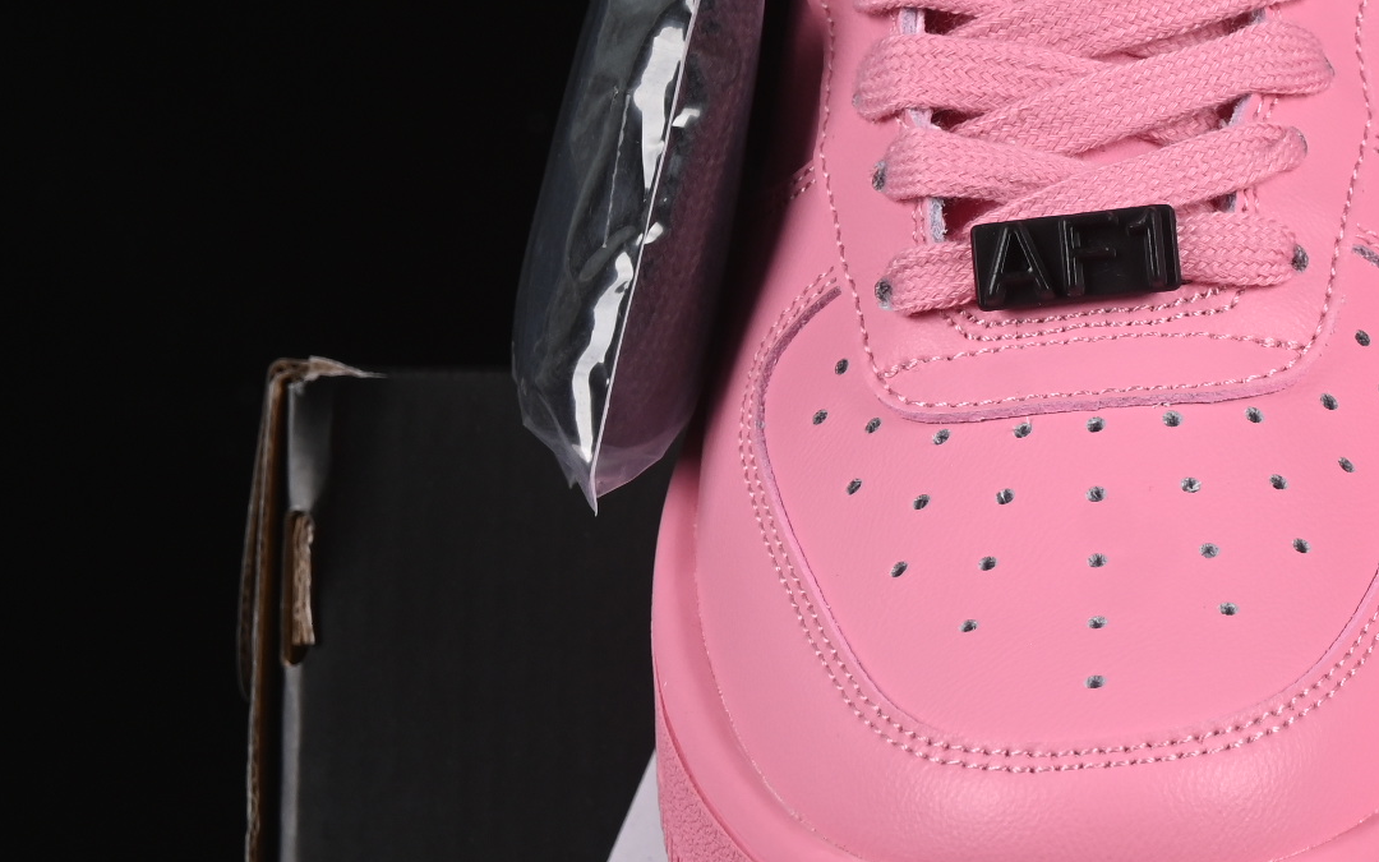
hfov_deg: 10.5
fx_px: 7404
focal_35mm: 197
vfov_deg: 6.7
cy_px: 364
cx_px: 1546
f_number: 8
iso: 160
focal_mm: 50
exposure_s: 1/80
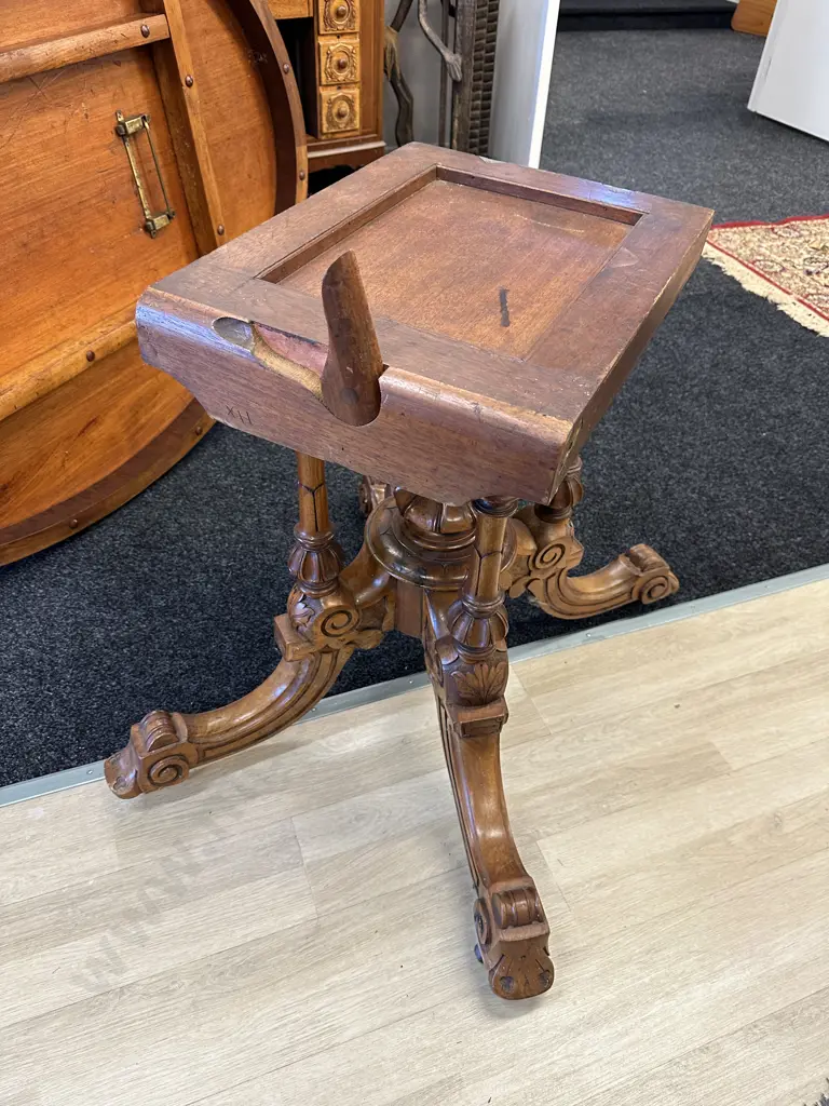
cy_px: 553
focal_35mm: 24
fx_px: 766
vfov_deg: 71.6
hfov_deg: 56.8
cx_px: 414
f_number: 1.78
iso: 200
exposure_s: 1/100
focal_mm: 6.86
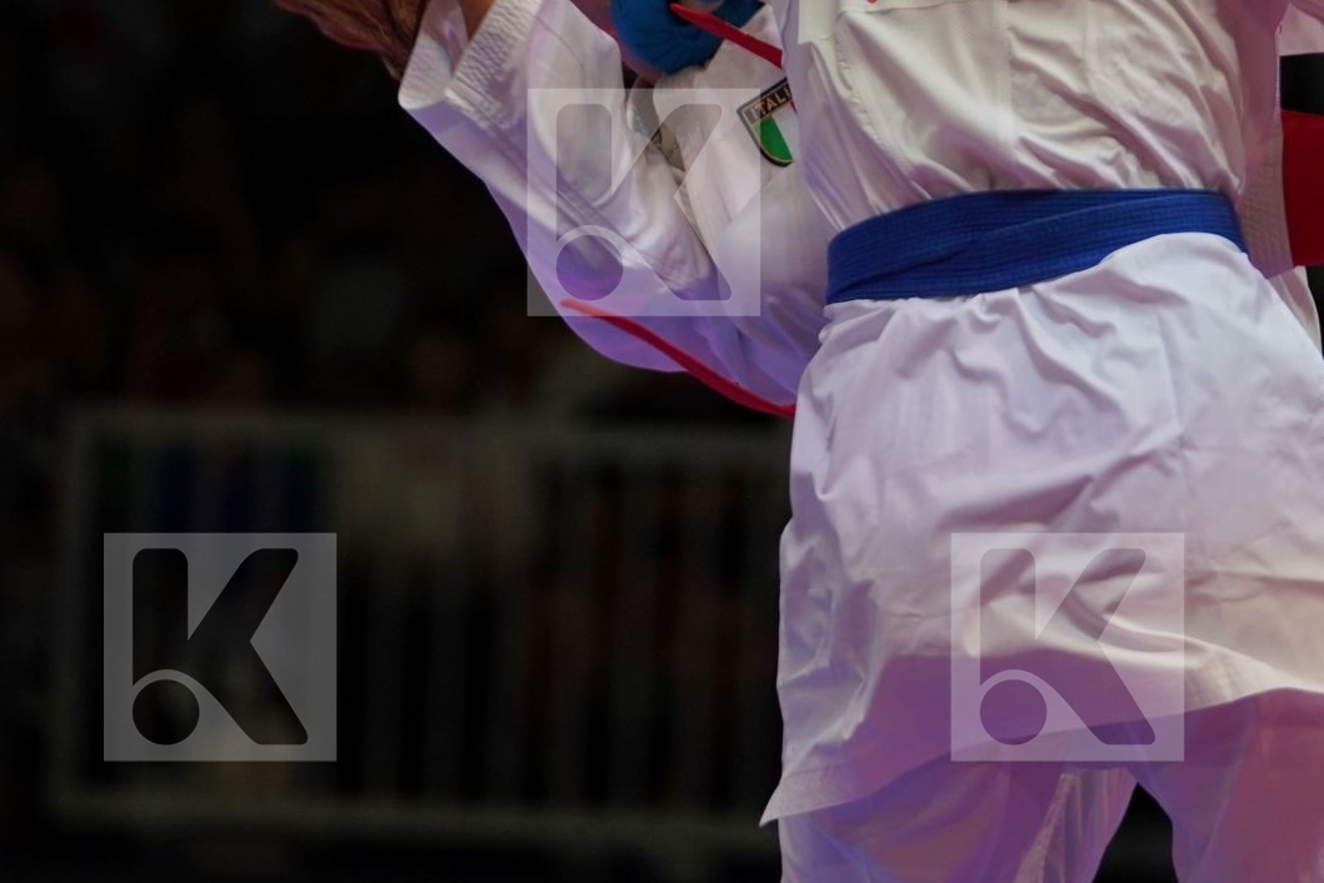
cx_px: 1068
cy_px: 203
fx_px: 15372
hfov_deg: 4.9
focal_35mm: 418
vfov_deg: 3.3
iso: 400
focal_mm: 164
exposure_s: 1/1000
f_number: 2.8
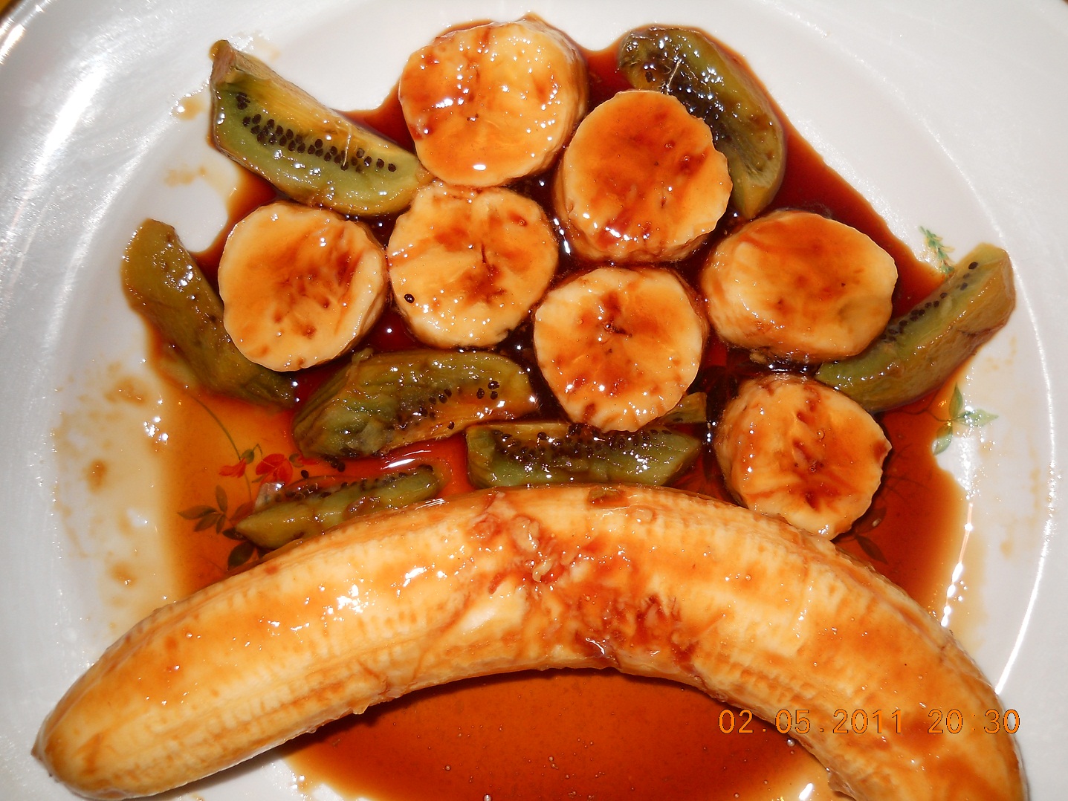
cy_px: 400
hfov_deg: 45.8
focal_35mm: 41
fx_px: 1265
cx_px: 534
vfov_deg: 35.1
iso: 80
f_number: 5.5
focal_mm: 6.72
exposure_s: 1/30
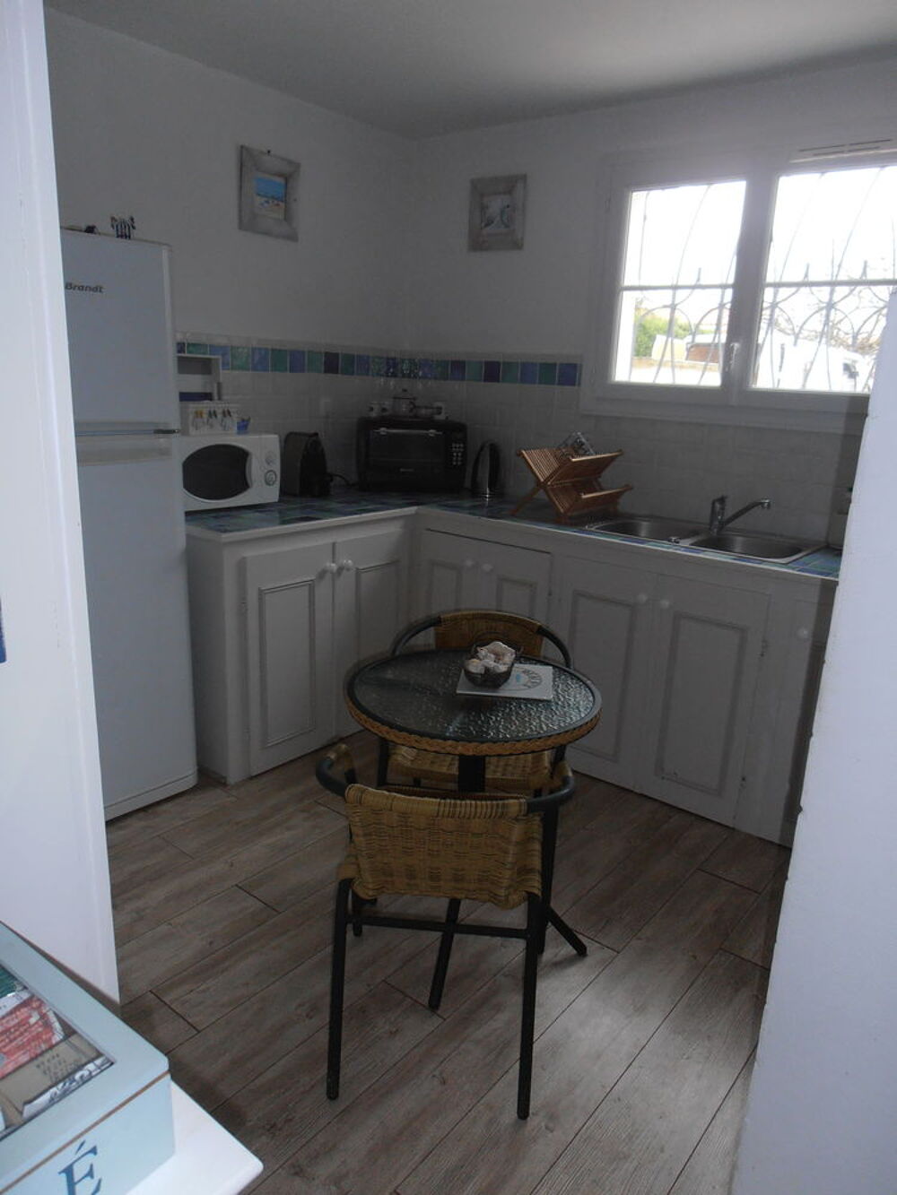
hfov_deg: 56.8
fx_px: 829
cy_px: 598
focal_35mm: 24
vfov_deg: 71.6
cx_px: 448
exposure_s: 1/30
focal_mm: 4.2
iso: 125
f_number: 3
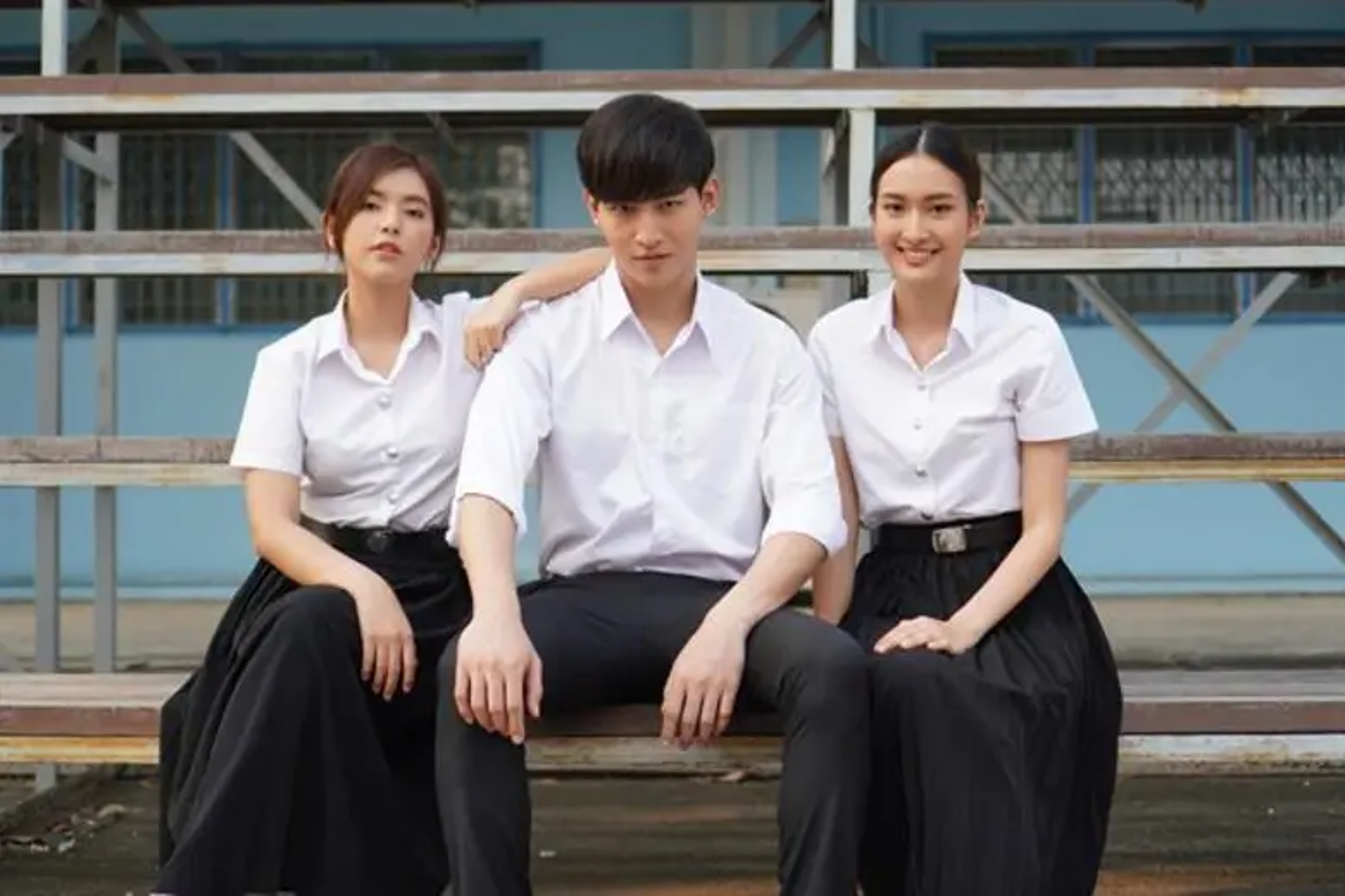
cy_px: 448
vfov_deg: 25.8
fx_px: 1961
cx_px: 672
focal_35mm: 52
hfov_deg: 37.9
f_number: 1.8
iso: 100
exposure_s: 1/1000
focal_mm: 35
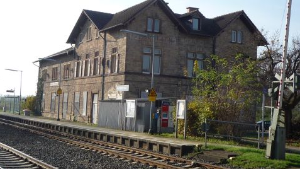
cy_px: 63
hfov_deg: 36.6
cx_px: 150
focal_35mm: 57
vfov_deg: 21.0
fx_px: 453
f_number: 4.5
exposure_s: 1/400
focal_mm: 5.3
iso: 100
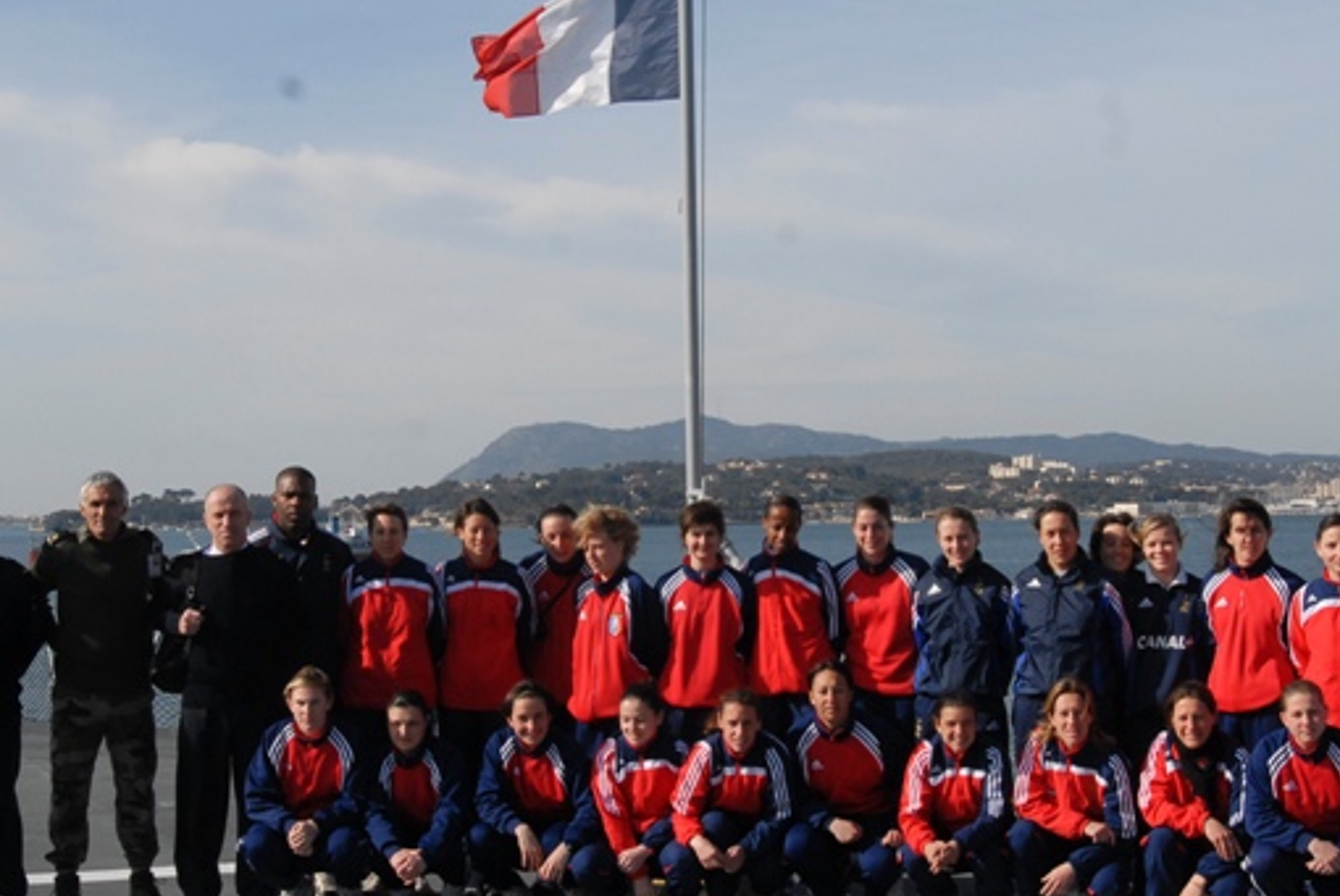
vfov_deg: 24.0
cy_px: 437
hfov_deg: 35.2
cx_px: 721
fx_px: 2109
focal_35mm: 57
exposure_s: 1/800
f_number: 10
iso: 400
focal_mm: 31
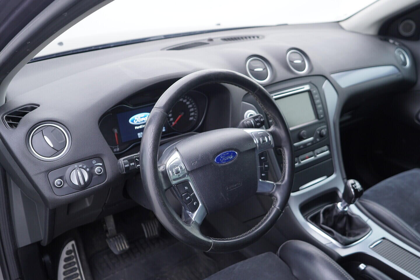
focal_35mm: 36
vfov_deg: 36.9
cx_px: 210
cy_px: 140
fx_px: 420
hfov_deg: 53.1
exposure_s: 1/40
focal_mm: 24
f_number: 2.8
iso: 200
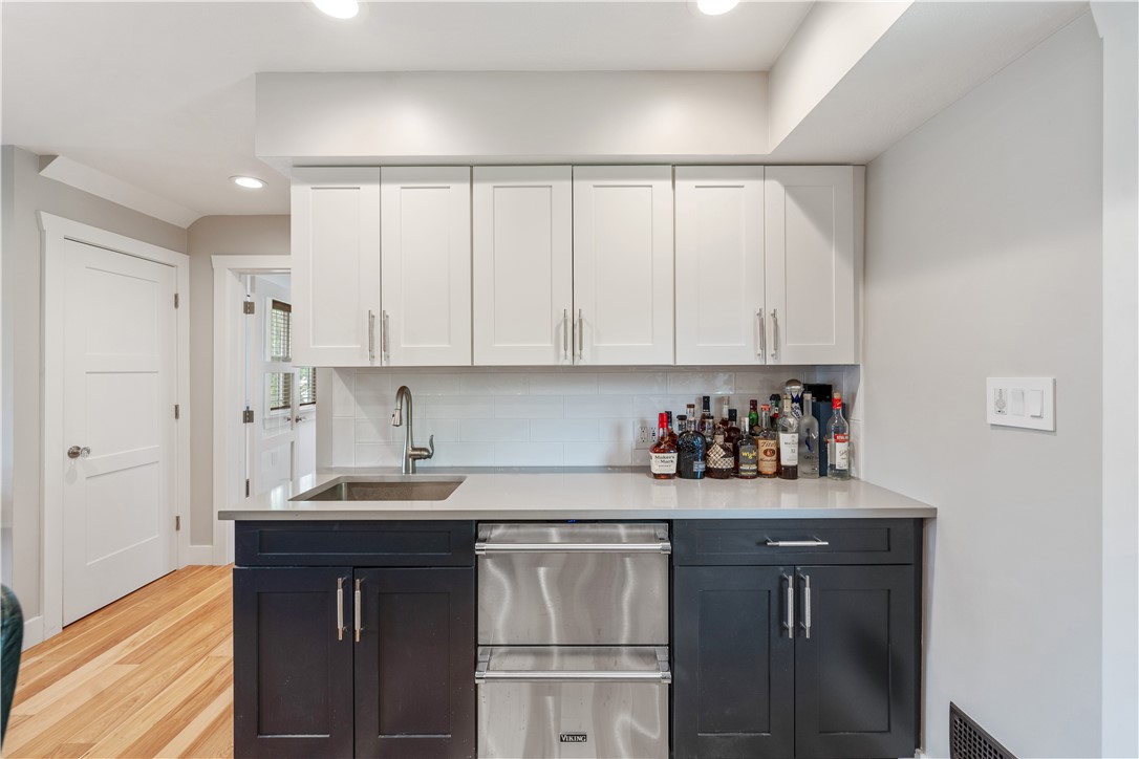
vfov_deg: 77.3
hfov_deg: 100.4
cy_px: 380
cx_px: 570
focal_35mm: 15
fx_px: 475
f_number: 6.3
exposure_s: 1/30
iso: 2000
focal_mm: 15
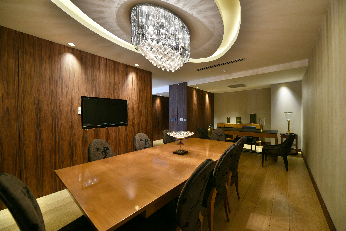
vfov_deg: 81.3
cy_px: 116
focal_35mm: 14
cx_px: 173
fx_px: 135
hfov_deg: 104.2
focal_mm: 14
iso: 500
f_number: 3.2
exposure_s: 1/40
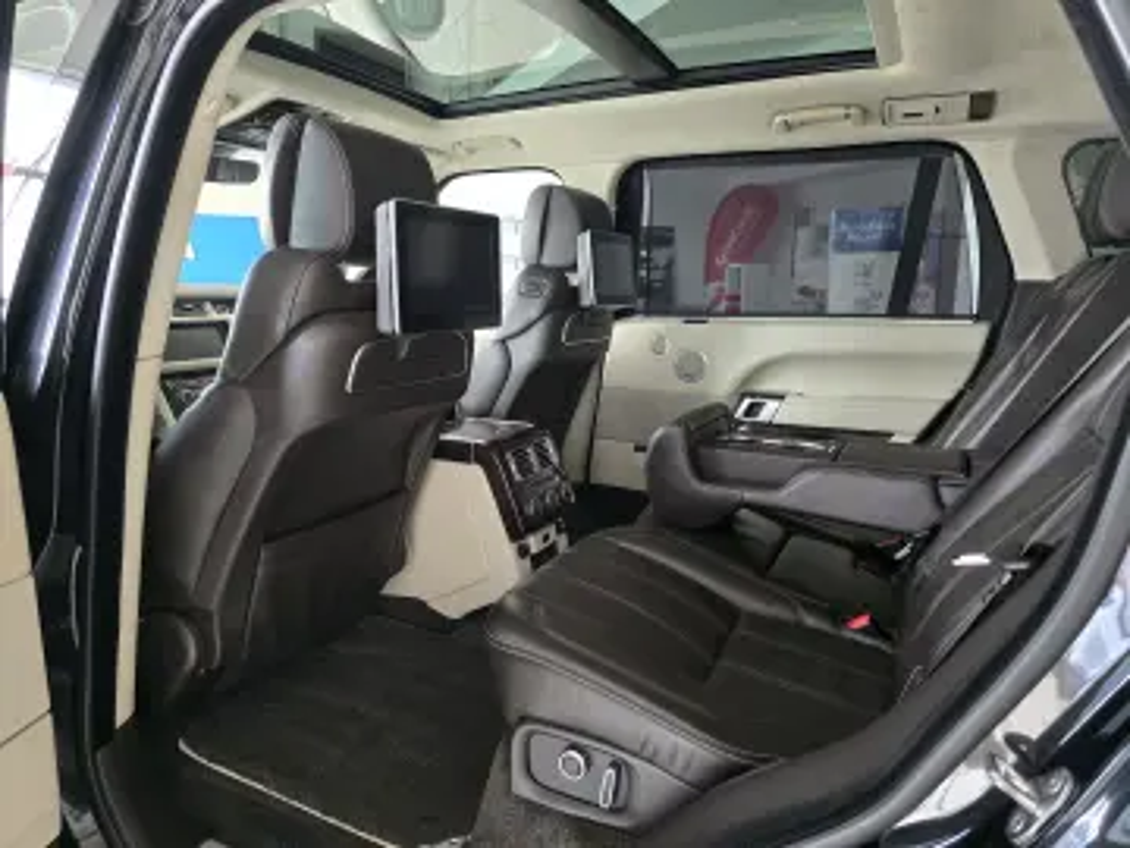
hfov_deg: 73.9
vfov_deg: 58.9
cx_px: 565
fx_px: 751
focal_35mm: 23
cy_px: 424
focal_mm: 6.3
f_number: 1.7
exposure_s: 1/100
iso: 800
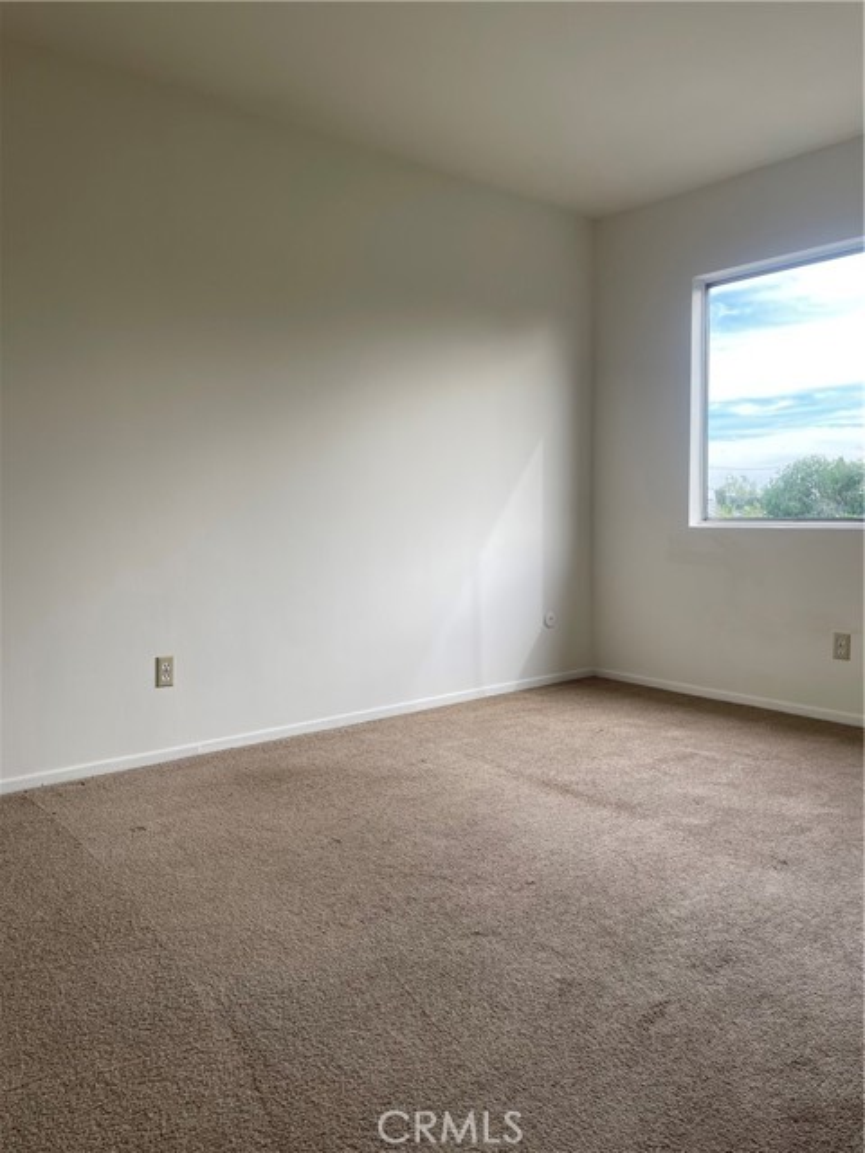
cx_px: 432
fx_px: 833
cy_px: 576
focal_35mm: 25
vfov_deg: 69.4
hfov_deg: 54.9
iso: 32
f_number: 1.6
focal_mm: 5.1
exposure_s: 1/292
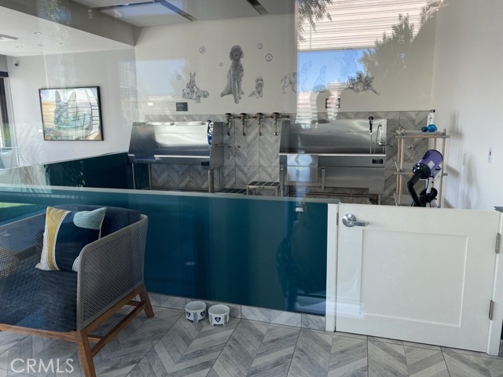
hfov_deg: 67.3
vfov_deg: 53.1
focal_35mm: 26
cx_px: 252
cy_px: 188
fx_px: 378
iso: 80
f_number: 1.8
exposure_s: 1/120
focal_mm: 4.25
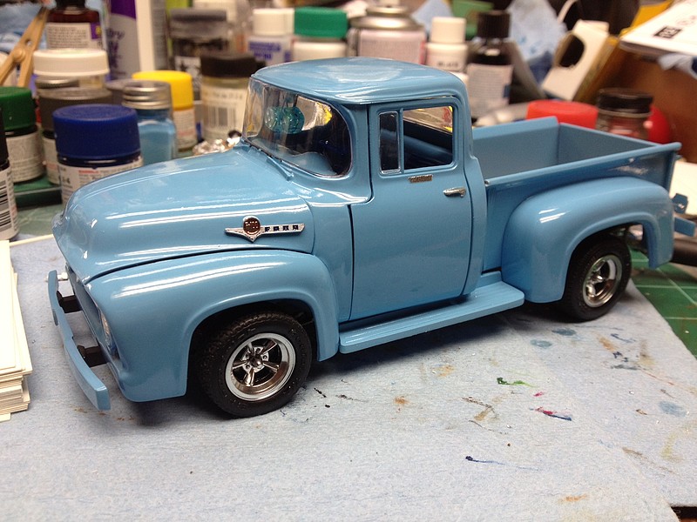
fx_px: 705
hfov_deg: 52.6
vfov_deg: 40.7
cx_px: 348
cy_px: 261
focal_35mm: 35
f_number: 2.4
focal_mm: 4.28
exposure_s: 1/40
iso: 80
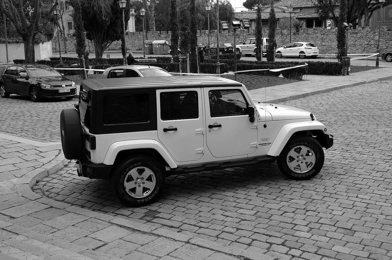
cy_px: 130
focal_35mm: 45
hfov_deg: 43.7
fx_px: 489
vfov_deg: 29.7
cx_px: 196
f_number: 7.1
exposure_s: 1/200
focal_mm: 30
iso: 200
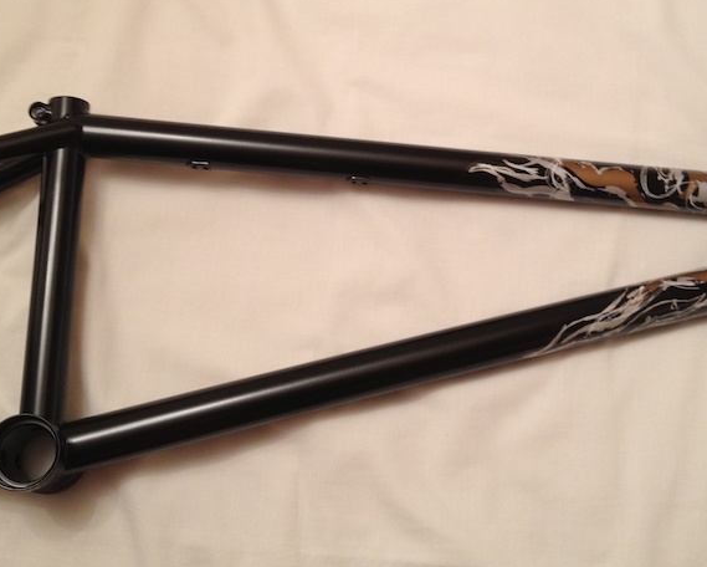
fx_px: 1005
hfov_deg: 38.7
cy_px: 206
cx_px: 379
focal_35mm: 48
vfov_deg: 31.3
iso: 125
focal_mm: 4.28
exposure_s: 1/20
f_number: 2.4
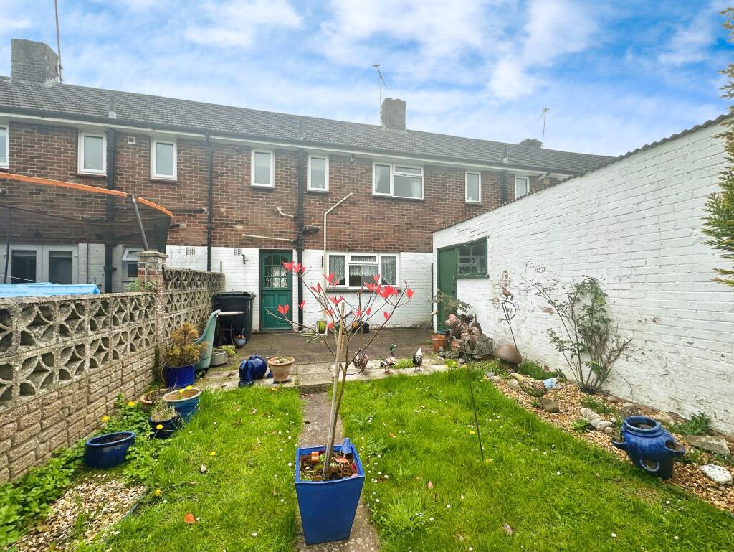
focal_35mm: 14
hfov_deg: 102.0
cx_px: 367
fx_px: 297
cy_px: 276
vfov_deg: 85.7
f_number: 2.2
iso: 40
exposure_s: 1/910
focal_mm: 2.22
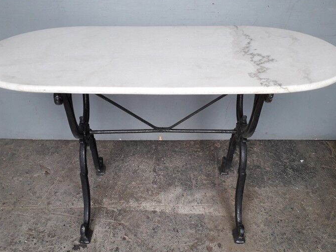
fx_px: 311
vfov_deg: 44.0
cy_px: 147
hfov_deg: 56.8
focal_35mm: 32
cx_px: 157
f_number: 1.9
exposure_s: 1/50
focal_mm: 3.6
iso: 100
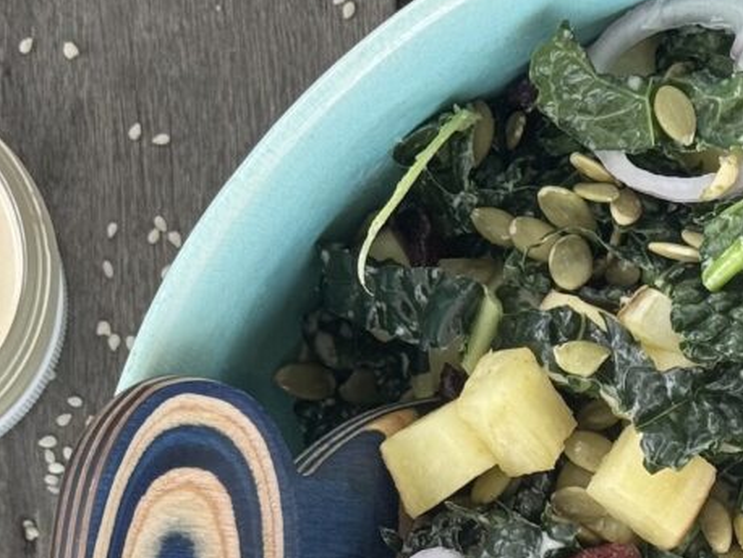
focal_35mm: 163
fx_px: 3501
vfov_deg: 9.0
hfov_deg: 12.1
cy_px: 687
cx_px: 536
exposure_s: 1/518
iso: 64
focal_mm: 6.76
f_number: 1.78
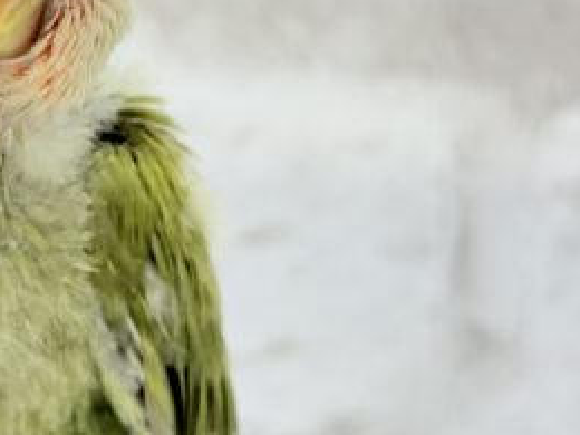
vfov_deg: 11.5
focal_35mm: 128
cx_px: -4
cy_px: 83
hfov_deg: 15.1
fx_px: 2145
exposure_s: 1/50
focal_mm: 5.96
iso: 40
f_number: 1.6
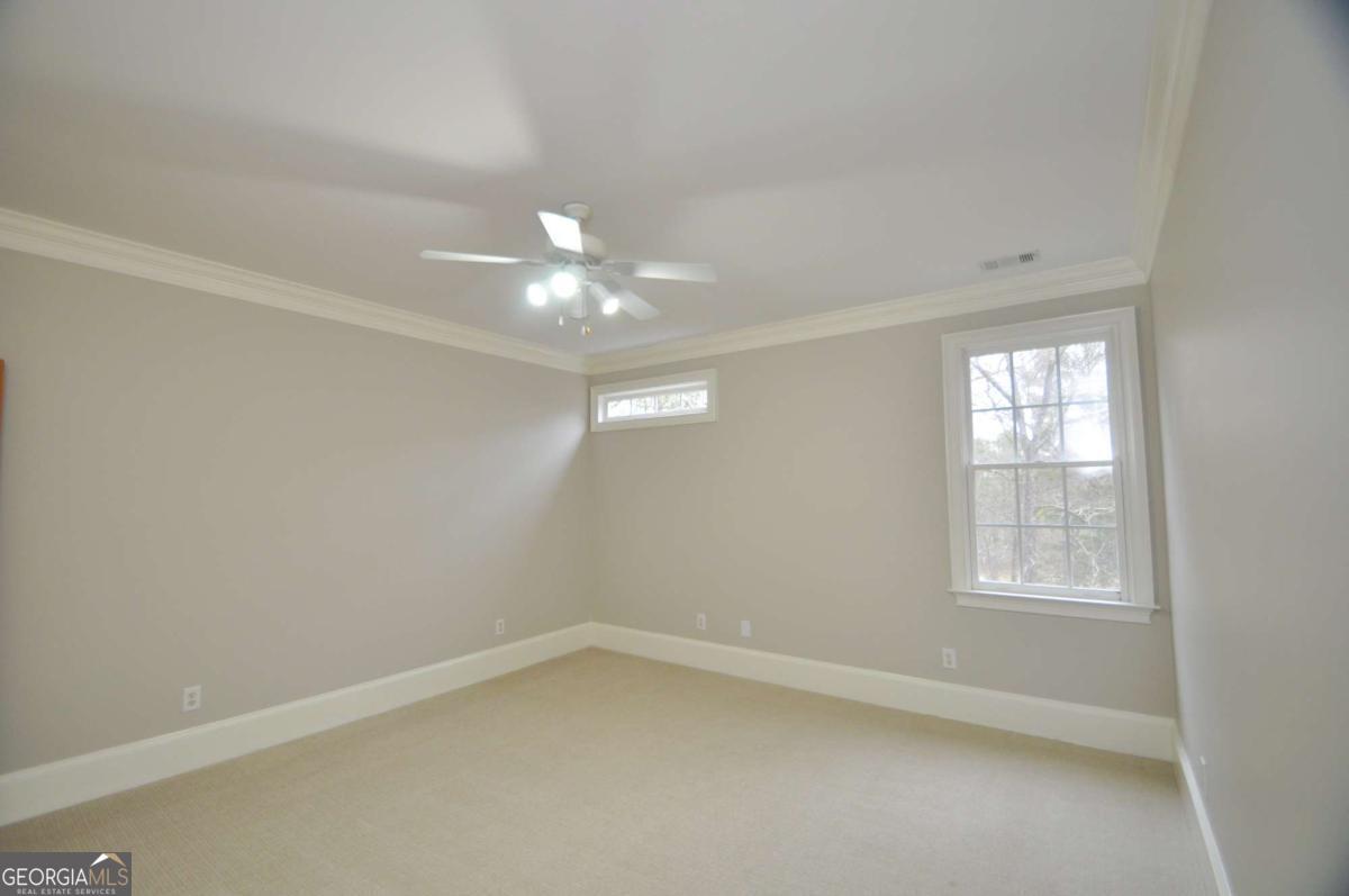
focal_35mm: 15
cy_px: 448
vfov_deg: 77.2
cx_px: 674
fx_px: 561
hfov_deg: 100.5
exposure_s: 1/60
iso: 500
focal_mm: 10
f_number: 4
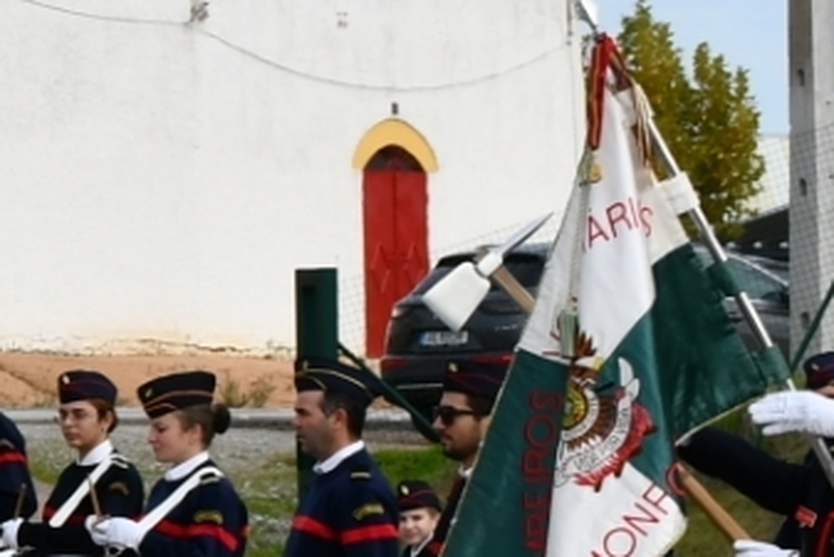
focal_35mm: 228
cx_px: -1078
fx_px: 5284
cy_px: 283
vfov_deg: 6.0
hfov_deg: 8.4
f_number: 6.3
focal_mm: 27
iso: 100
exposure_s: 1/250
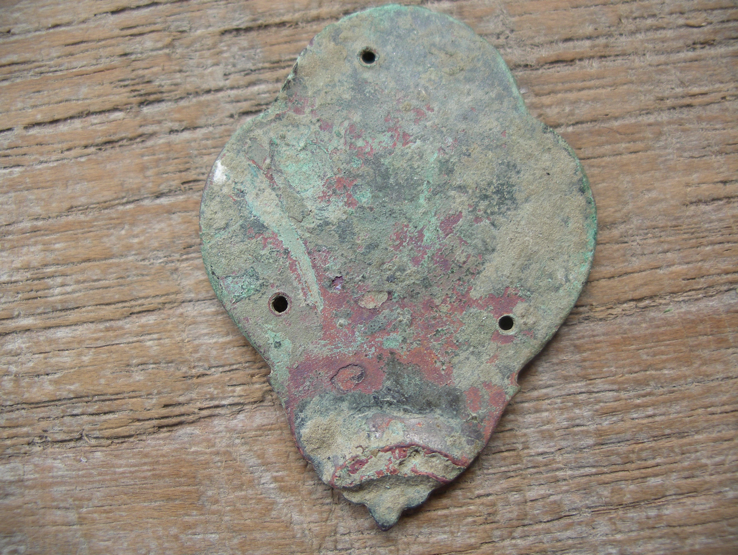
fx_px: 789
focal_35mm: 37
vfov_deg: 38.7
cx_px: 369
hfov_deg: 50.1
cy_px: 278
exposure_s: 1/40
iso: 80
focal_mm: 7.8
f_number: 2.8
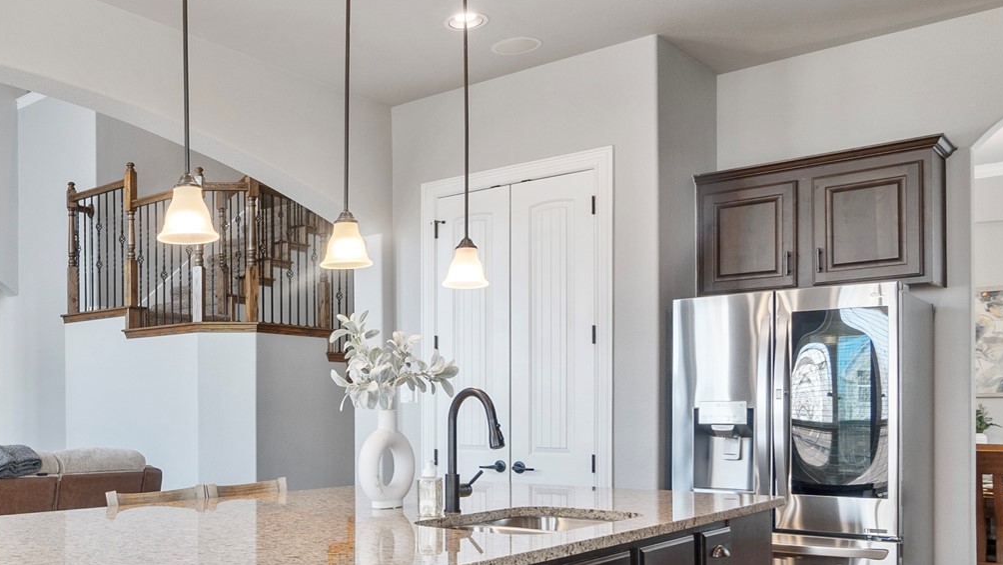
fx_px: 904
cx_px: 215
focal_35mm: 34
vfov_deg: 33.5
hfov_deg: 54.4
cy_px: 461
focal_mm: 10
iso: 100
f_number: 8
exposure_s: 1/4
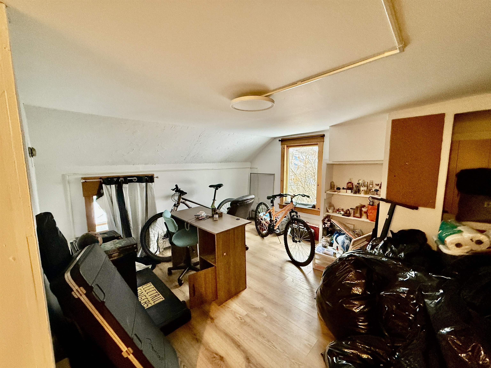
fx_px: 199
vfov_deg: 85.7
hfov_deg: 102.1
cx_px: 246
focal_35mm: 14
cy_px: 184
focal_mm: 2.22
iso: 500
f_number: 2.2
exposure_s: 1/60
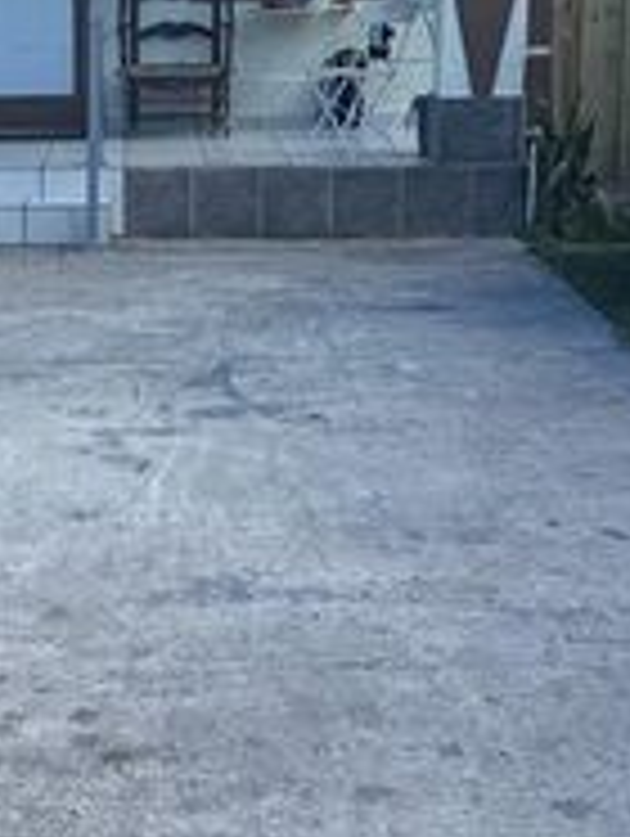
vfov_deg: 22.6
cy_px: 263
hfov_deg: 16.7
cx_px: -68
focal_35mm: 86
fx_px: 2082
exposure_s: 1/1366
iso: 80
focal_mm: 6.76
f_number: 1.78
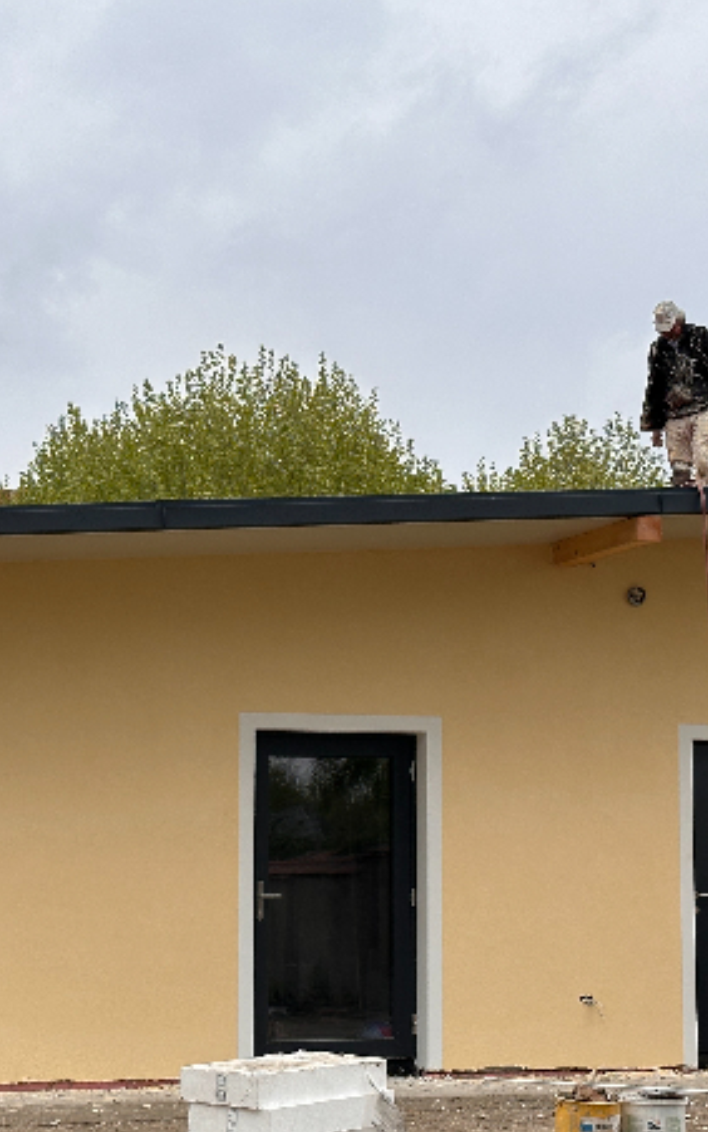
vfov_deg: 26.1
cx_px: 334
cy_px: 621
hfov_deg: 16.5
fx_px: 2438
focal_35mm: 79
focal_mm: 6.86
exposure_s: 1/4566
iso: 64
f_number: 1.78
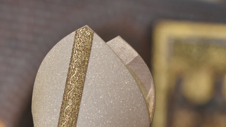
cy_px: 147
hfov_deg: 6.0
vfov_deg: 3.4
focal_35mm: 360
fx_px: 2157
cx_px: 69
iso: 2000
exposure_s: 1/200
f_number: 2.8
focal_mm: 110
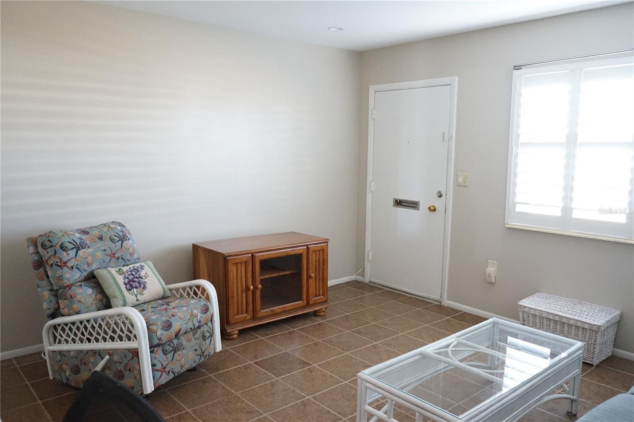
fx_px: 493
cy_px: 211
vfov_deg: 46.4
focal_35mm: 28
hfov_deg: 65.5
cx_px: 317
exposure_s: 1/50
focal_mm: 28
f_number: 4.5
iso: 6400
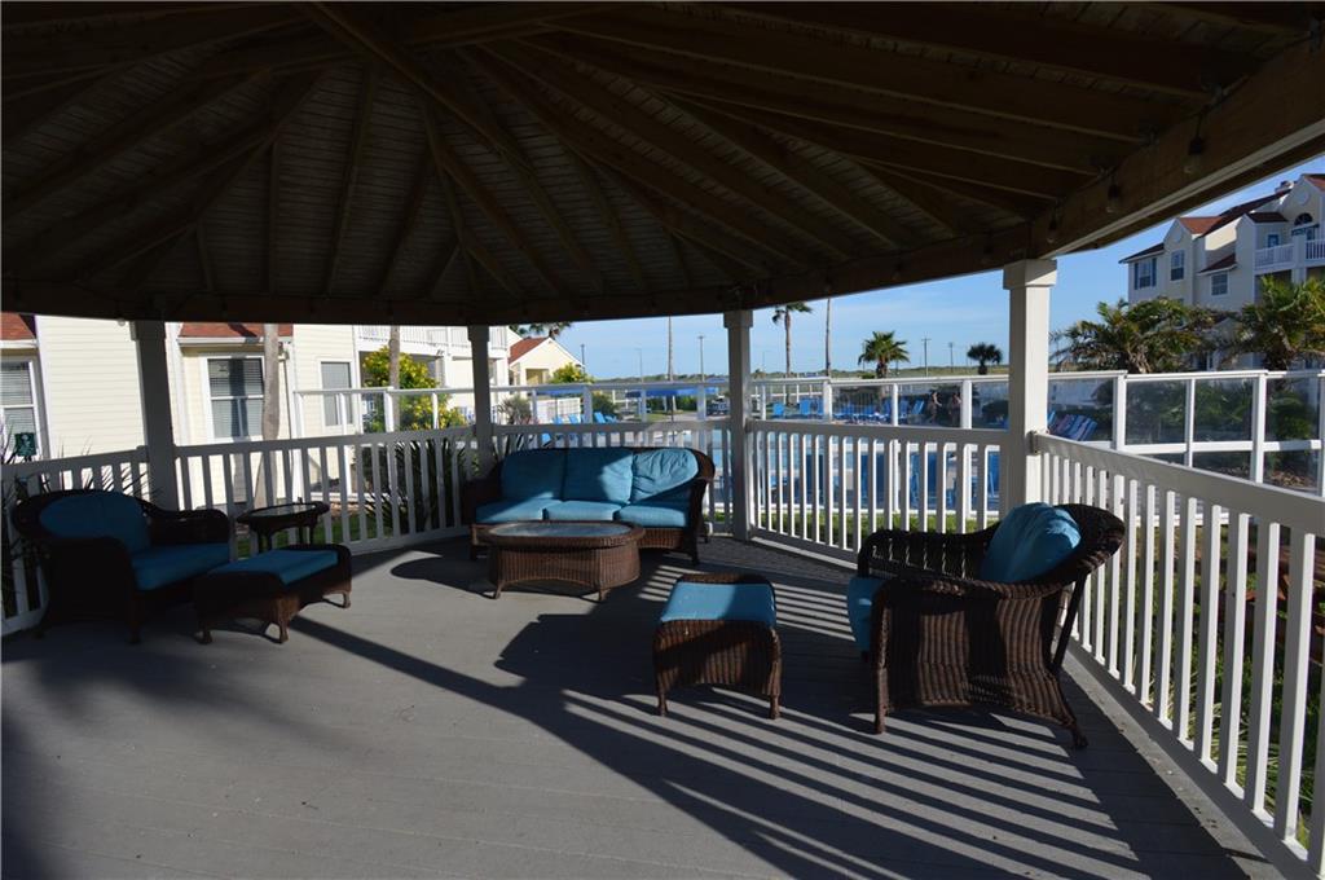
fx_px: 634
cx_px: 662
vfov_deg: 69.5
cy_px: 440
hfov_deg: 92.5
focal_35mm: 17
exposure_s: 1/250
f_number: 8
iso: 100
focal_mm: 11.5
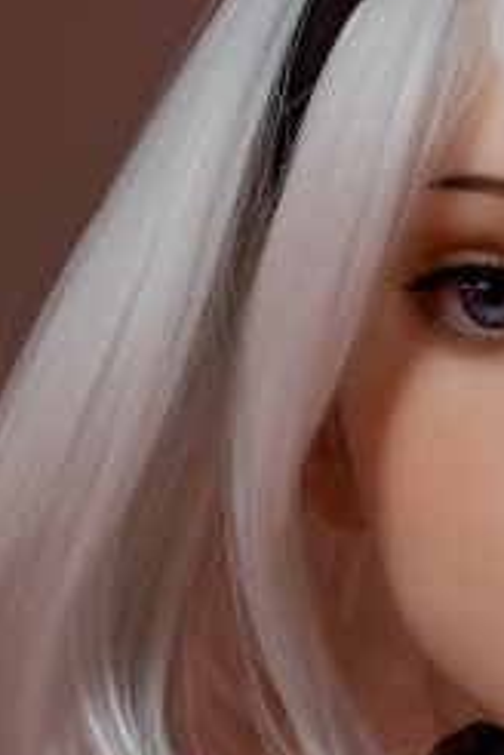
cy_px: 887
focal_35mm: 201
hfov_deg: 6.8
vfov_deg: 10.1
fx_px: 4221
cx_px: 667
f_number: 4
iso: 100
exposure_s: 1/250
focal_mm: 55
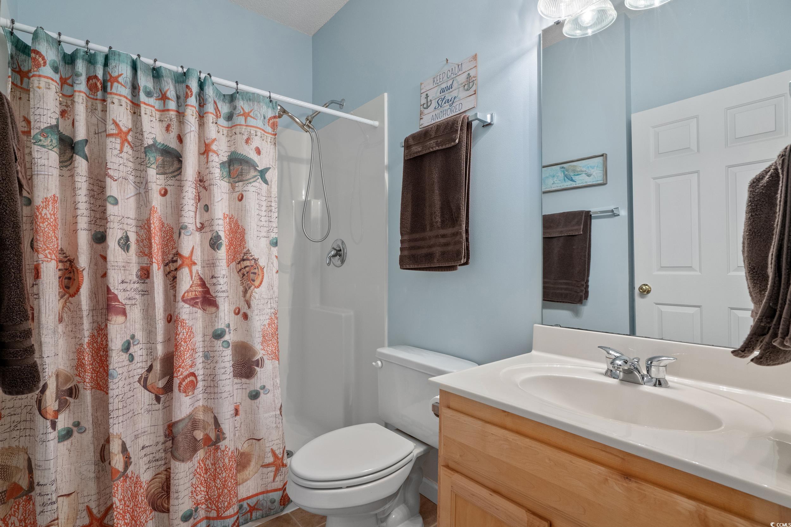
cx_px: 396
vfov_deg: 70.4
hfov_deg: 93.3
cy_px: 264
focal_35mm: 17
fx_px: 374
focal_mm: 17
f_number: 8
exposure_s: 1/15
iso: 800
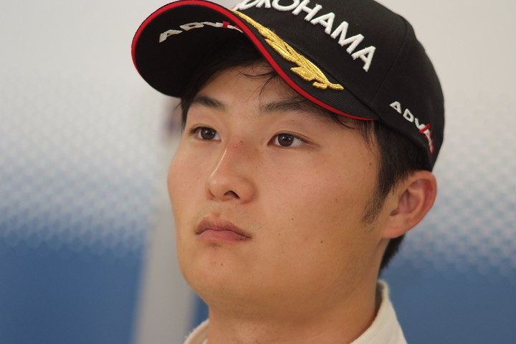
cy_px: 172
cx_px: 258
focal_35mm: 158
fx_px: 2264
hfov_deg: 13.0
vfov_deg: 8.7
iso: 800
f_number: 2.5
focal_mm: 105
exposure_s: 1/125
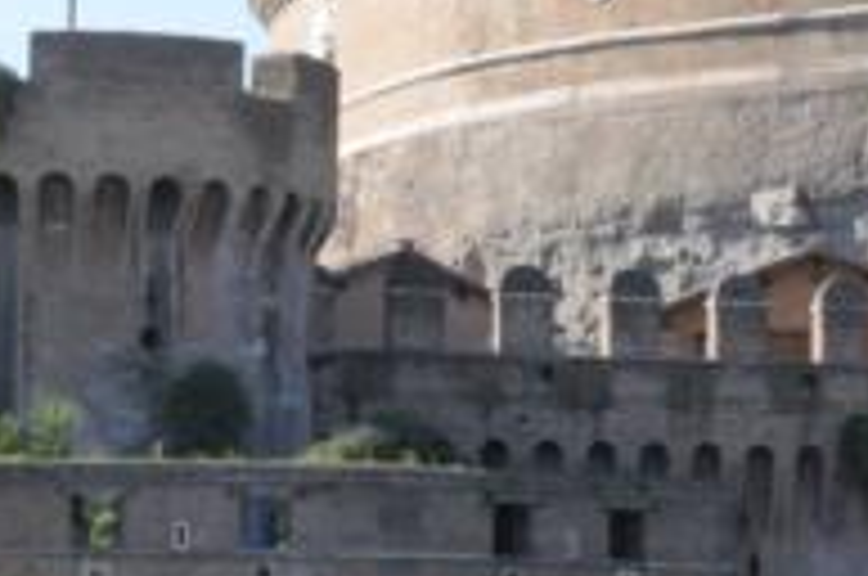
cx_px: 890
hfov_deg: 10.0
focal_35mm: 203
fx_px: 4895
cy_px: 104
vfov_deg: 6.7
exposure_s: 1/1000
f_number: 16
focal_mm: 29
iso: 3200
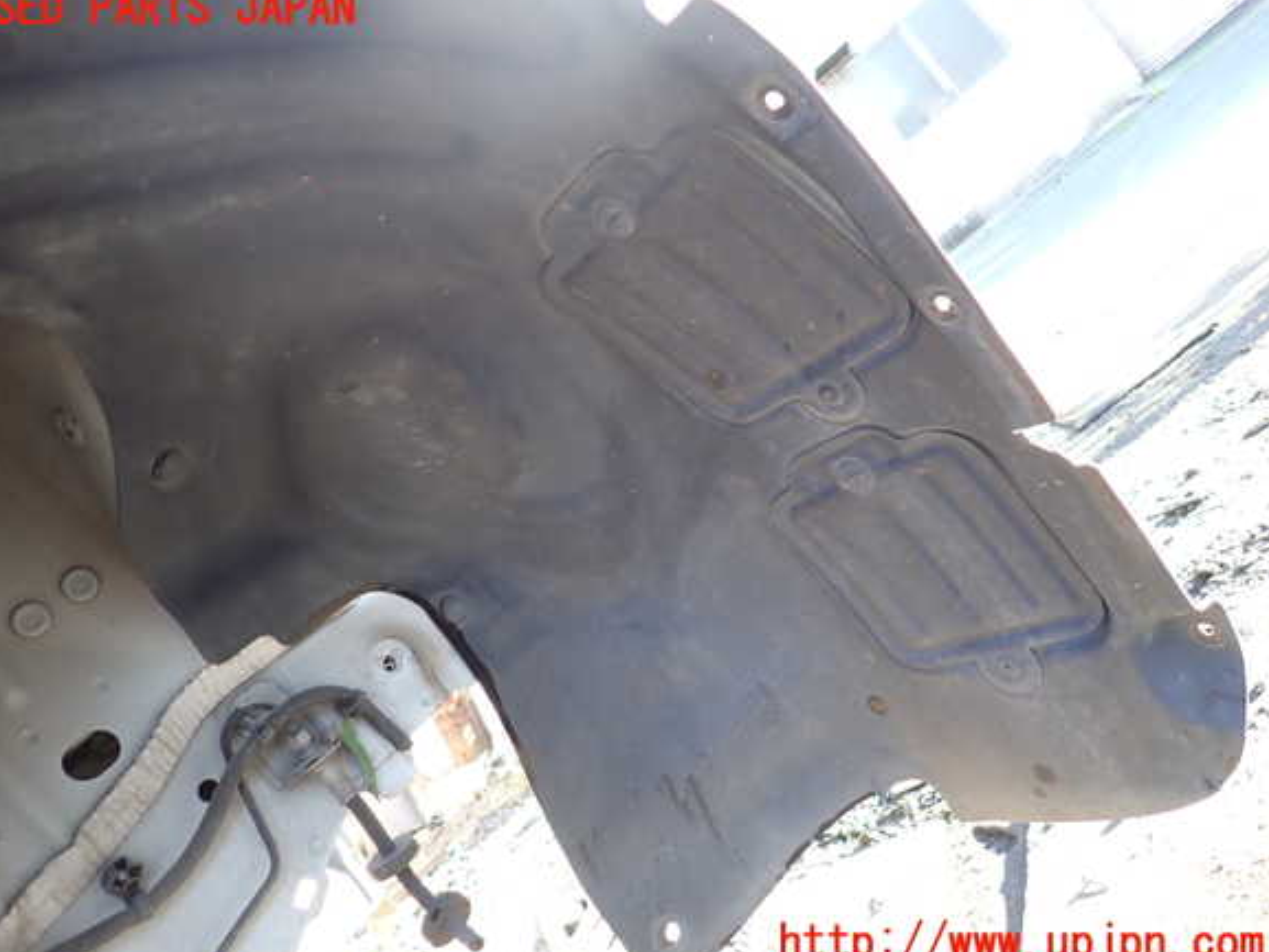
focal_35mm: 26
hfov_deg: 67.3
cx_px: 616
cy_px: 477
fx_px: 953
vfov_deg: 53.1
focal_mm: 4.5
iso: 125
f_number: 2
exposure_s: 1/60
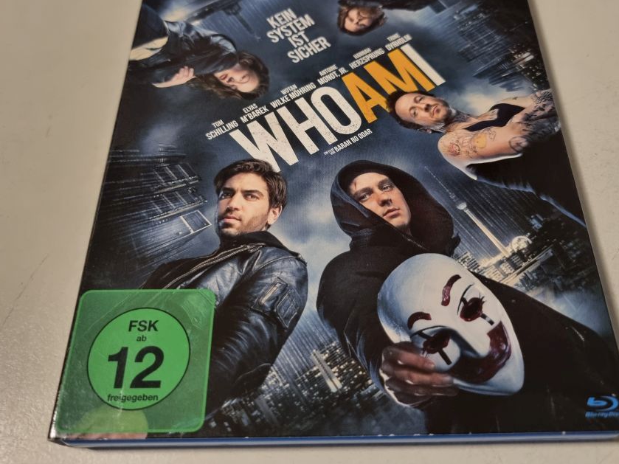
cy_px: 193
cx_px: 339
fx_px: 554
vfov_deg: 45.3
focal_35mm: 31
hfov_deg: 58.3
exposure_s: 1/50
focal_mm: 5.4
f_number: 1.8
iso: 400
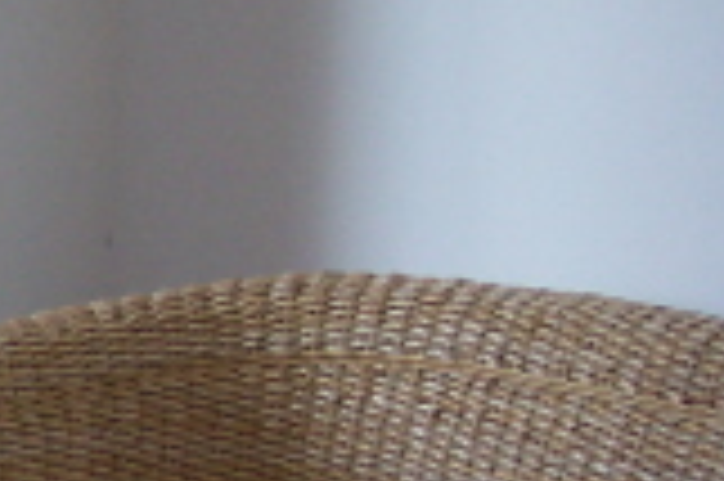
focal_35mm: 151
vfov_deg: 9.0
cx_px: -630
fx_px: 3034
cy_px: 477
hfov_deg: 12.3
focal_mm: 8
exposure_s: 1/125
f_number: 2.8
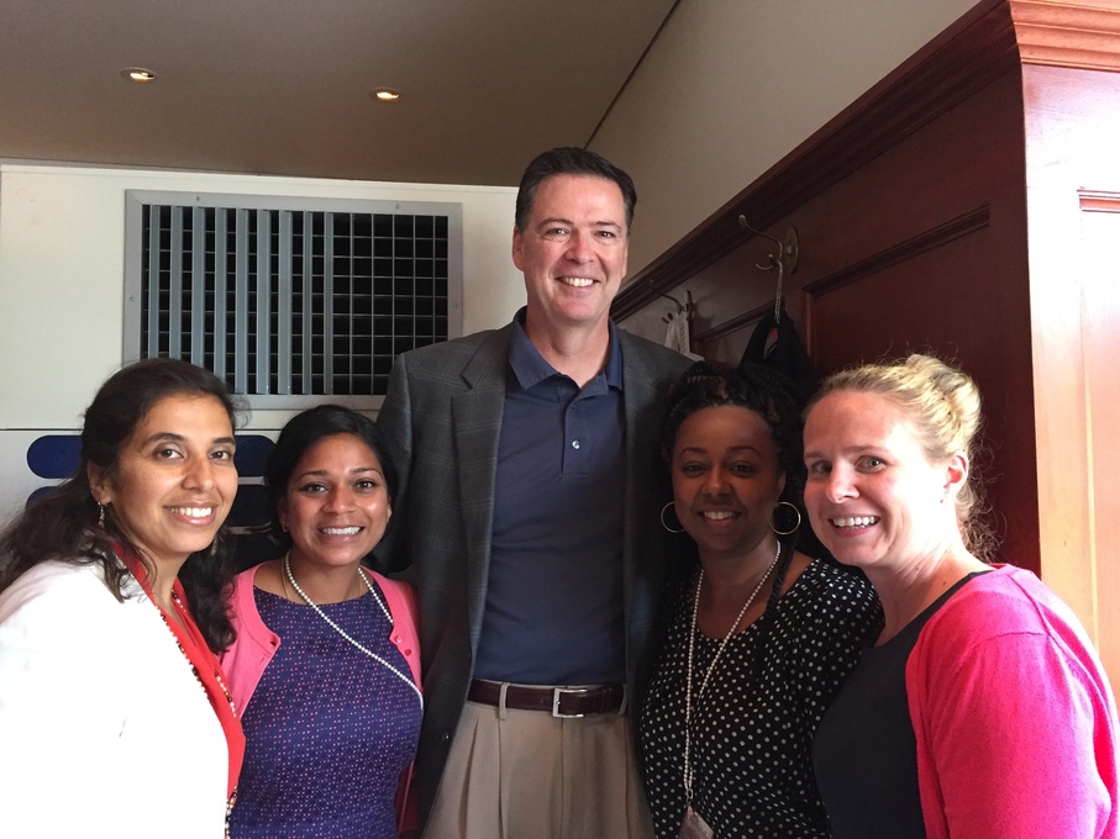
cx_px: 560
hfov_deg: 61.7
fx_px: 938
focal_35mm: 29
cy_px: 420
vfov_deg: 48.2
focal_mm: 4.15
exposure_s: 1/30
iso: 250
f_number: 2.2
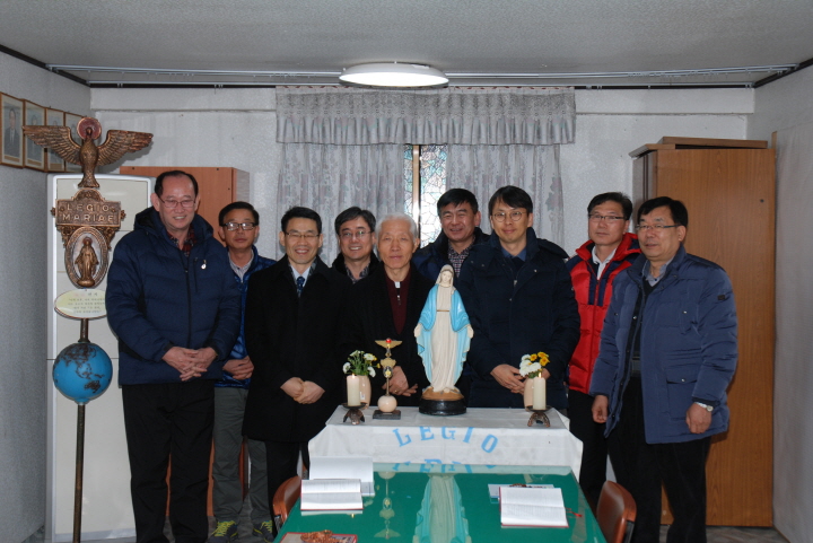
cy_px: 272
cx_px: 406
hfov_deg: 42.3
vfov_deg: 29.0
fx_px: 1051
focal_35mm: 46
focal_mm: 31
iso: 200
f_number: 7.1
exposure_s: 1/60
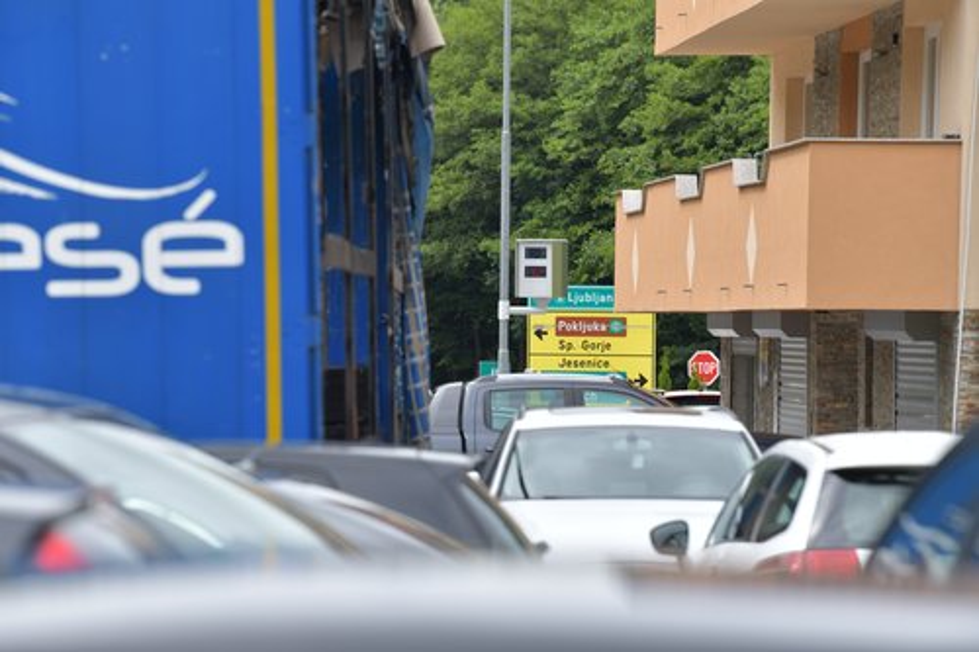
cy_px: 326
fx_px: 5437
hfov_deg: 10.3
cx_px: 490
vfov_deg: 6.9
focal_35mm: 200
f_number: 5
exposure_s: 1/2500
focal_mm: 200
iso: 640
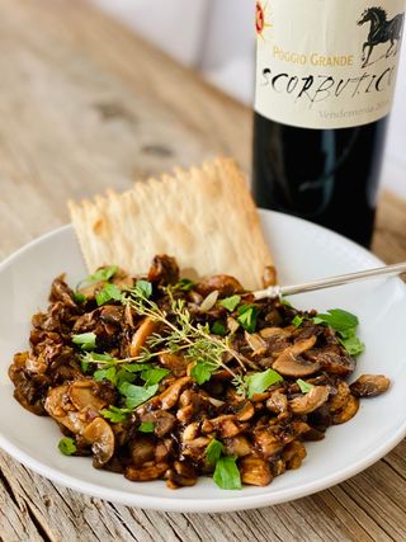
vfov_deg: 36.8
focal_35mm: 52
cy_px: 271
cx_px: 203
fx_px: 814
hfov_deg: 28.0
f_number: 2
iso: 160
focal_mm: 6
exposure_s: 1/40
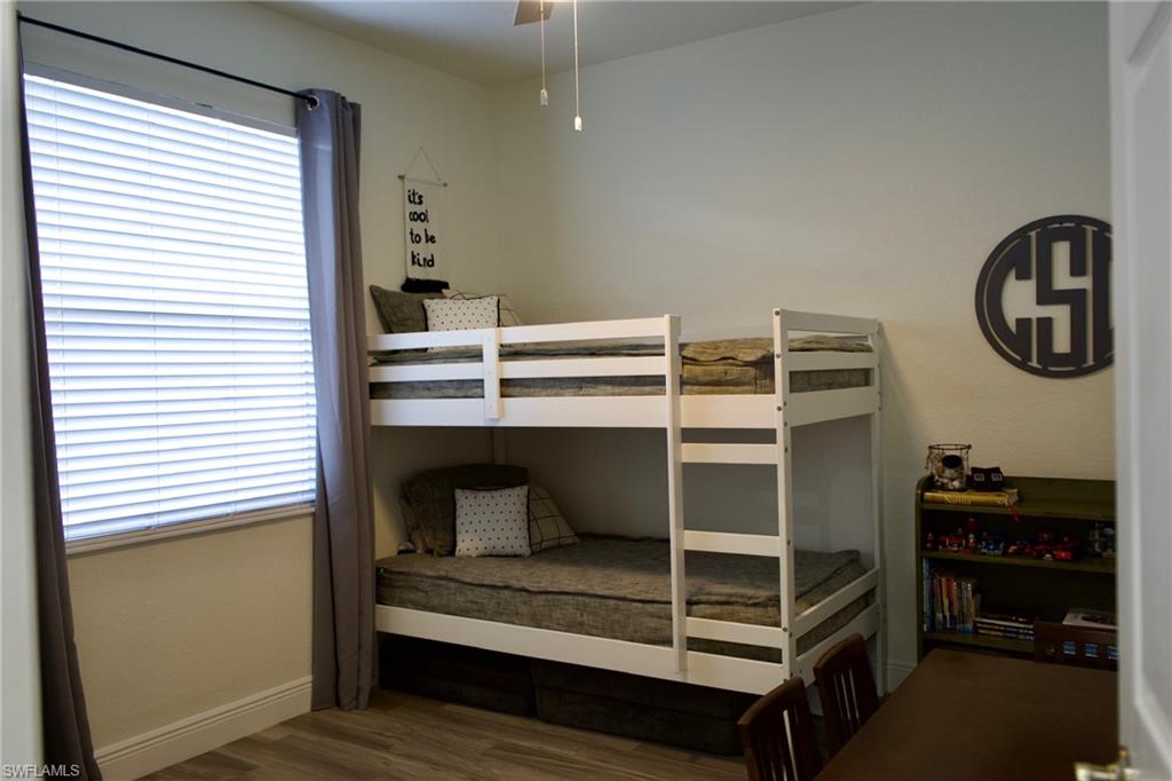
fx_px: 944
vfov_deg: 44.9
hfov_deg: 63.7
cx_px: 586
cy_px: 390
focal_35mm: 29
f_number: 4
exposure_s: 1/30
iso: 800
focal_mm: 29
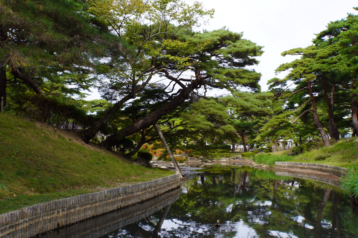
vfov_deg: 31.9
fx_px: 418
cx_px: 179
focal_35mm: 42
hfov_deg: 46.4
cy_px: 119
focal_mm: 28
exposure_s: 1/125
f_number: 8
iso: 100
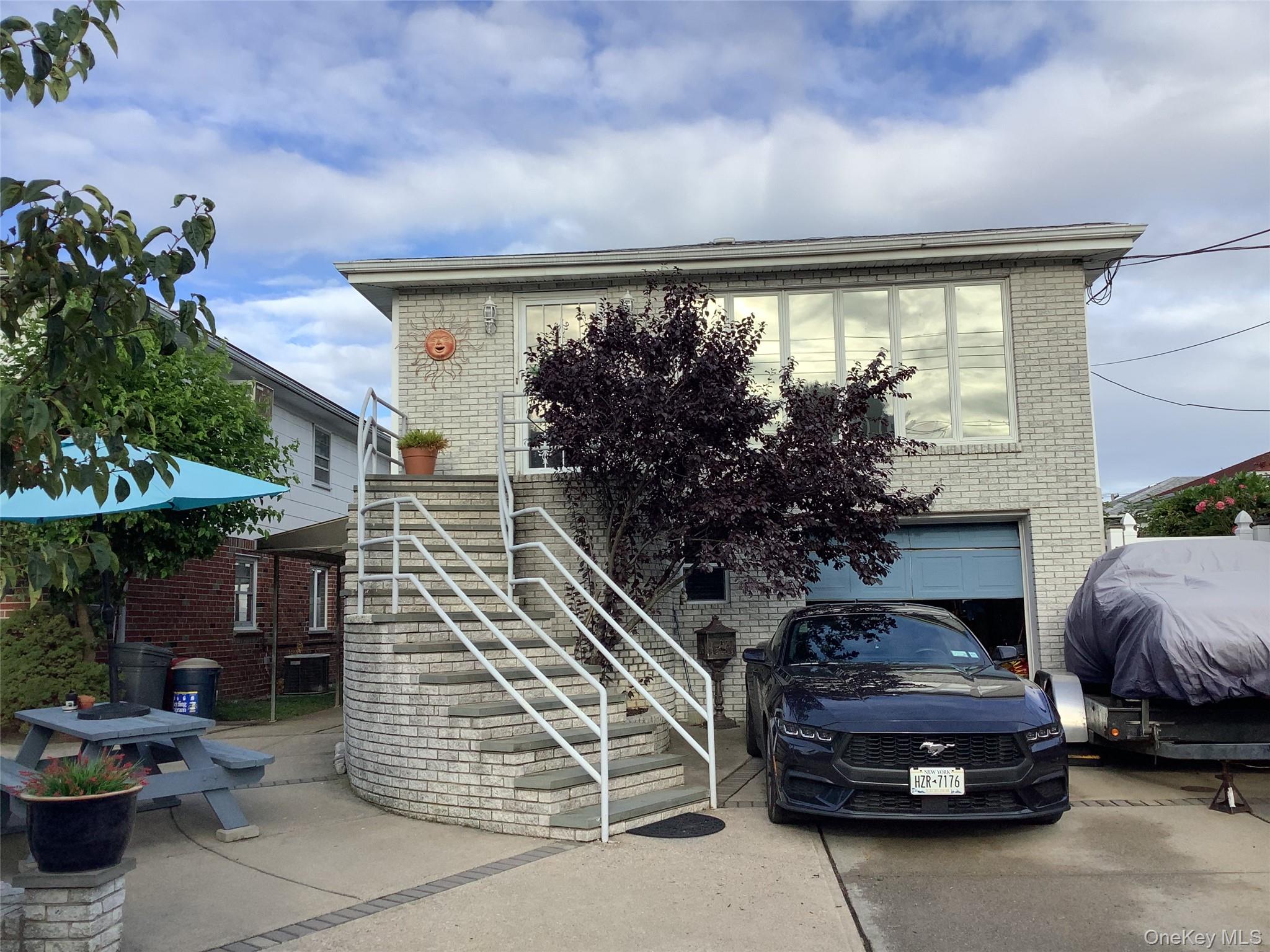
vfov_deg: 45.4
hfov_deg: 58.4
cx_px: 635
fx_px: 1137
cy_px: 476
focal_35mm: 31
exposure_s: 1/876
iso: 25
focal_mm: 3.3
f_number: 2.4
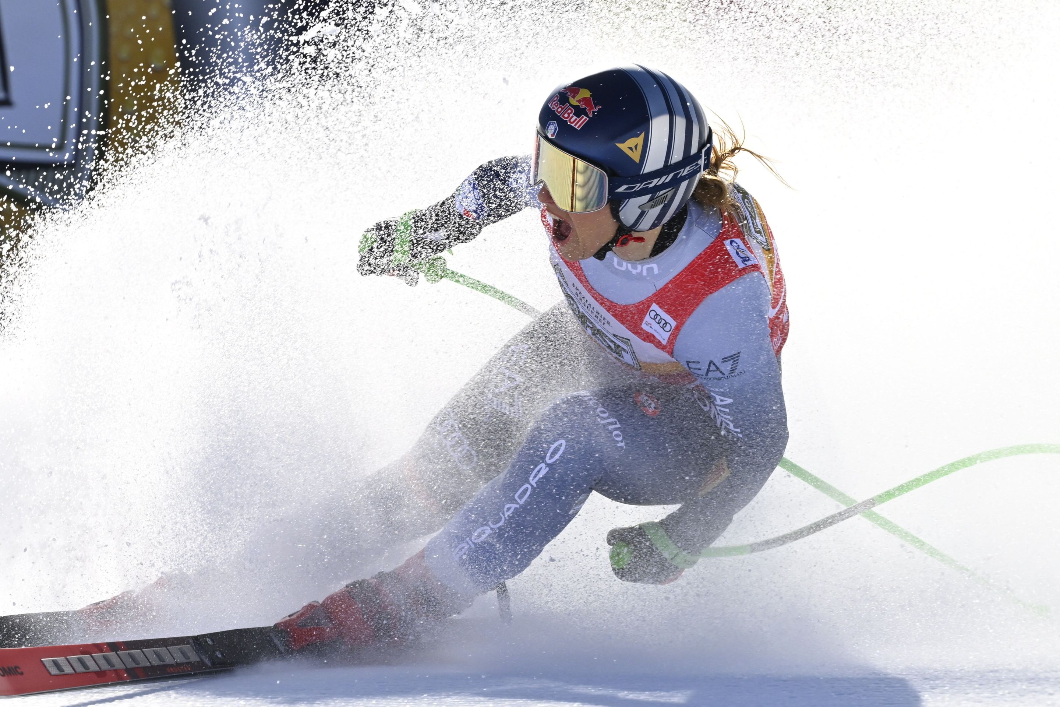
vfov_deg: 4.9
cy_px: 354
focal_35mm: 280
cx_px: 530
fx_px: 8244
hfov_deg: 7.4
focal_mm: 280
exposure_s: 1/2500
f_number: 7.1
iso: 640
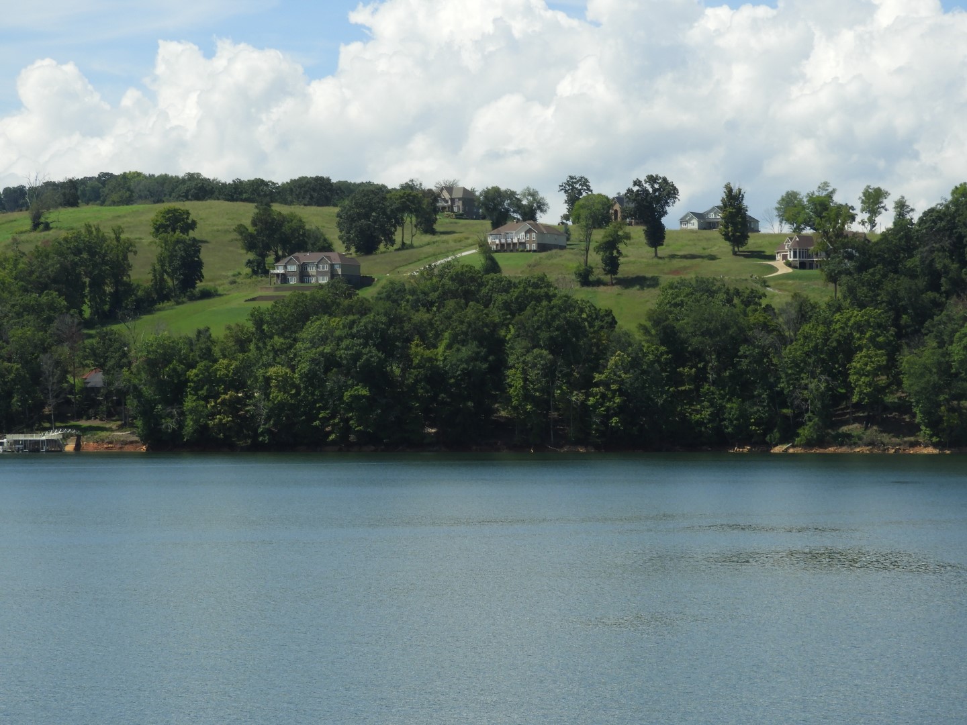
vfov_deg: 12.9
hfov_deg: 17.1
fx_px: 3213
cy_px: 362
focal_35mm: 115
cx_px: 484
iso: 100
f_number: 5
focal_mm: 20.6
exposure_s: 1/800
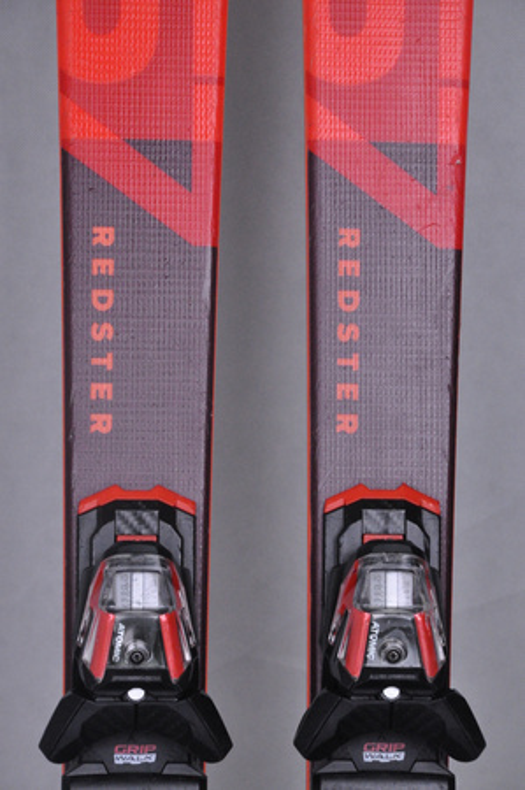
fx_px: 3453
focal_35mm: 158
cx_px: 262
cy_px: 395
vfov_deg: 13.1
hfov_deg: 8.7
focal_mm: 105
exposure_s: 1/125
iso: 3200
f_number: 9.5
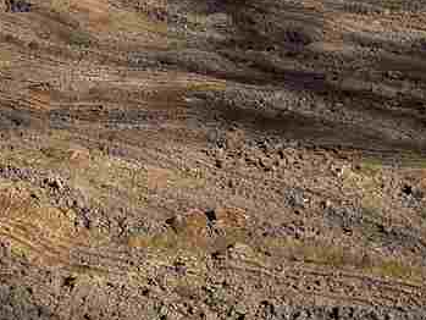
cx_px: 88
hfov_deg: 22.0
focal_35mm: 88
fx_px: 1083
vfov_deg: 15.6
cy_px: -145
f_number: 1.78
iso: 80
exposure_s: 1/3096
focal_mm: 6.76
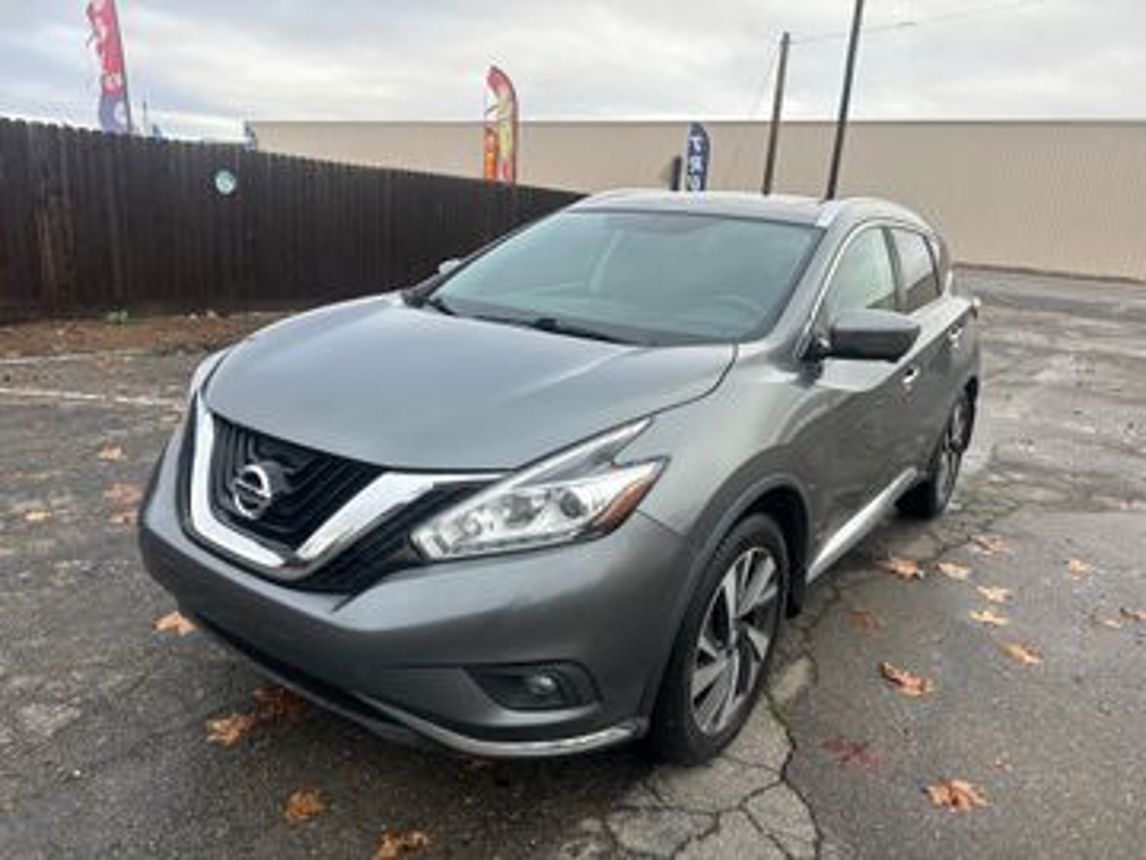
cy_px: 430
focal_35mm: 24
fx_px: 795
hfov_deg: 71.6
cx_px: 573
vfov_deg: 56.8
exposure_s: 1/594
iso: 80
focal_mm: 6.86
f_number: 1.78
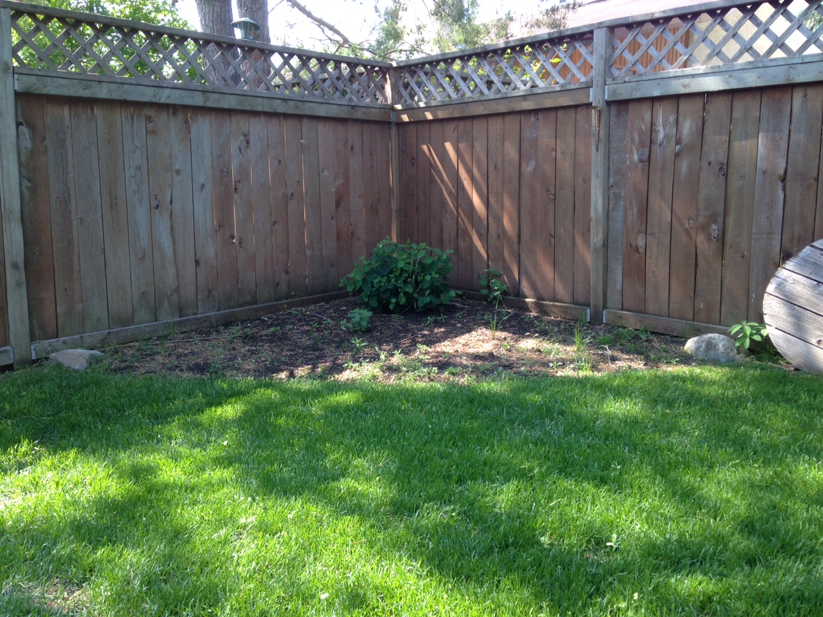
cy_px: 308
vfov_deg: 42.9
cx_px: 412
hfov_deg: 55.4
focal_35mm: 33
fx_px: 785
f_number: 2.4
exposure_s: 1/164
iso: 50
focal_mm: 4.12
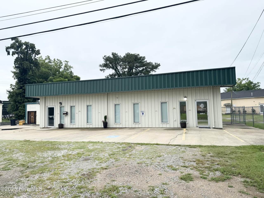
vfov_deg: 56.8
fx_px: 183
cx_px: 132
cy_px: 99
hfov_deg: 71.6
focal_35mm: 24
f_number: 1.78
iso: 80
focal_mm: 6.76
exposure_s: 1/1172
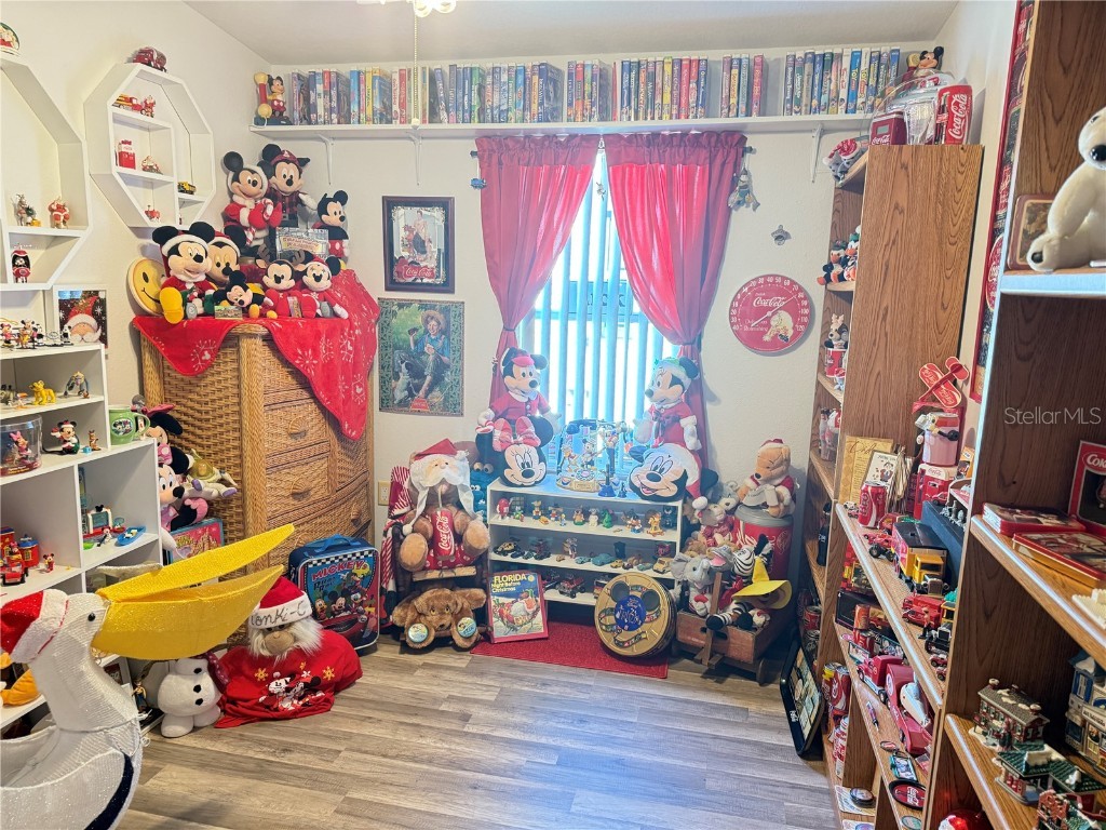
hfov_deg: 71.6
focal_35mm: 24
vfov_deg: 56.8
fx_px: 767
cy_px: 415
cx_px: 553
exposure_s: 1/60
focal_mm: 6.76
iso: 500
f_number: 1.78
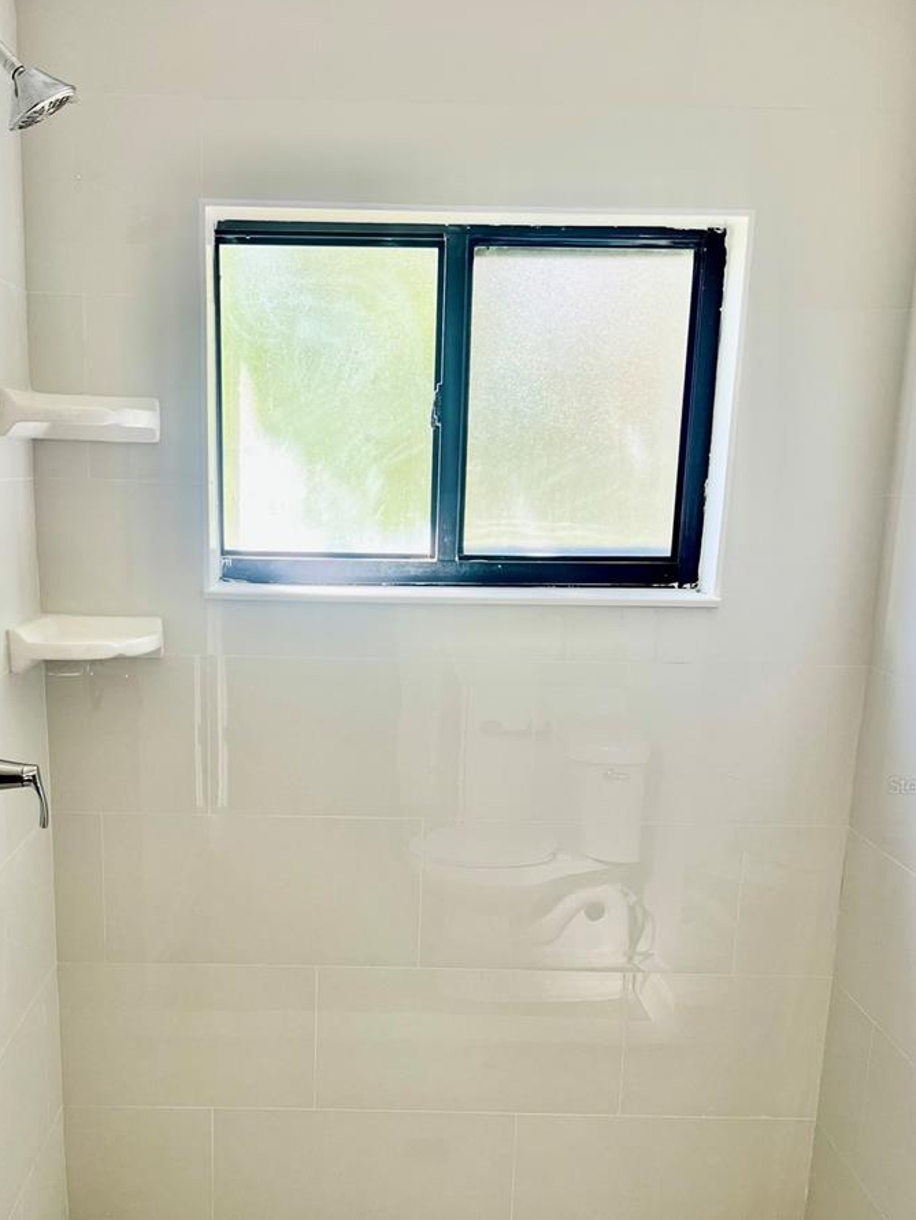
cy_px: 785
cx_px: 370
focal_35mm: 35
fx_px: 1234
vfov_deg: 51.9
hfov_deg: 40.6
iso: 40
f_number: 1.5
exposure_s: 1/152
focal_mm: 5.7
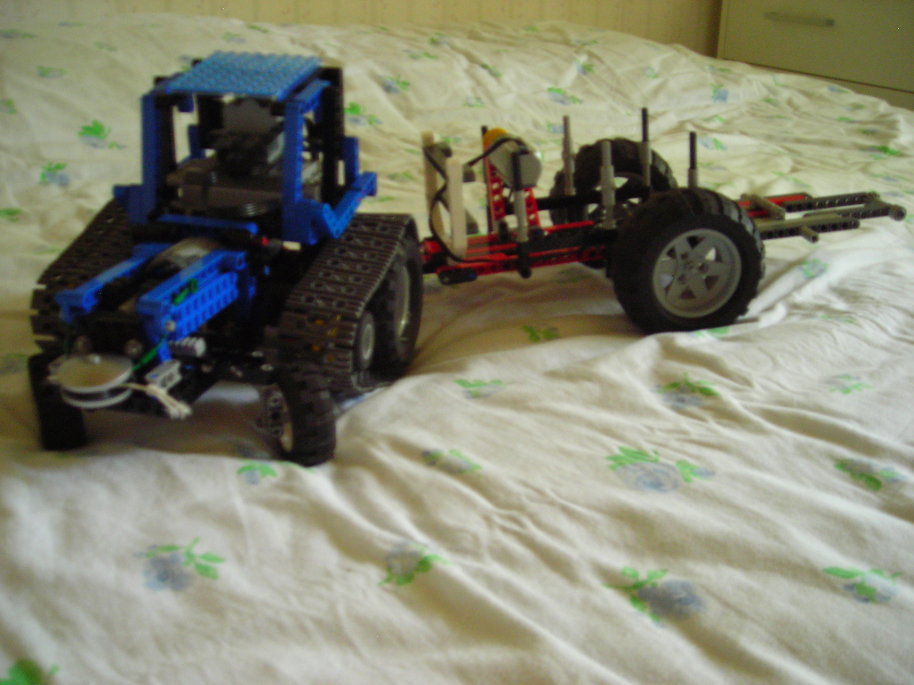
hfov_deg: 49.0
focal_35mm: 38
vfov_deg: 37.7
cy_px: 342
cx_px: 457
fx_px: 1003
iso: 200
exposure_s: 1/1.2
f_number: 3.2
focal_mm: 6.3
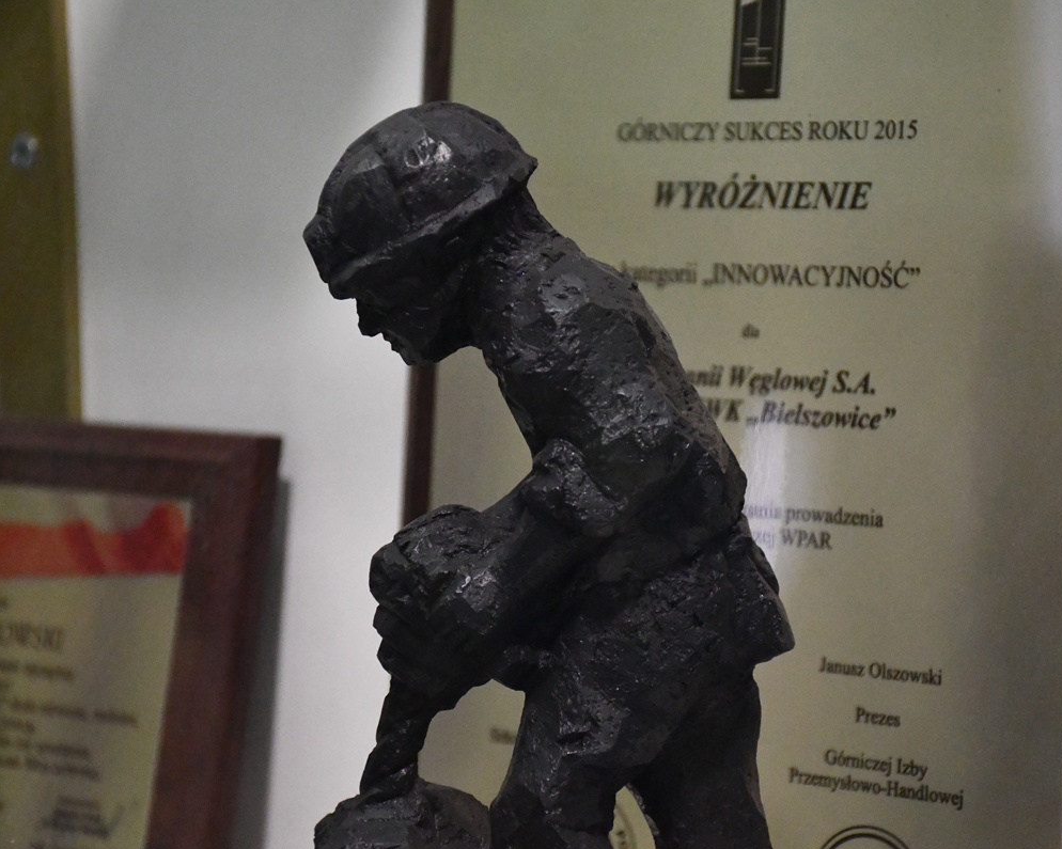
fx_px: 3740
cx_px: 606
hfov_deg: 16.2
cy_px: 425
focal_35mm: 119
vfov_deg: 13.0
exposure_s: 1/125
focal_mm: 70
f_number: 5
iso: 9000
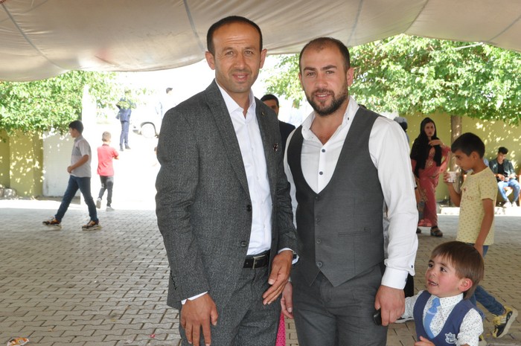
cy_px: 173
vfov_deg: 22.6
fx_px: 867
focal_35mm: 60
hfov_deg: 33.4
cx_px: 260
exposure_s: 1/200
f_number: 14
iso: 1250
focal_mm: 40
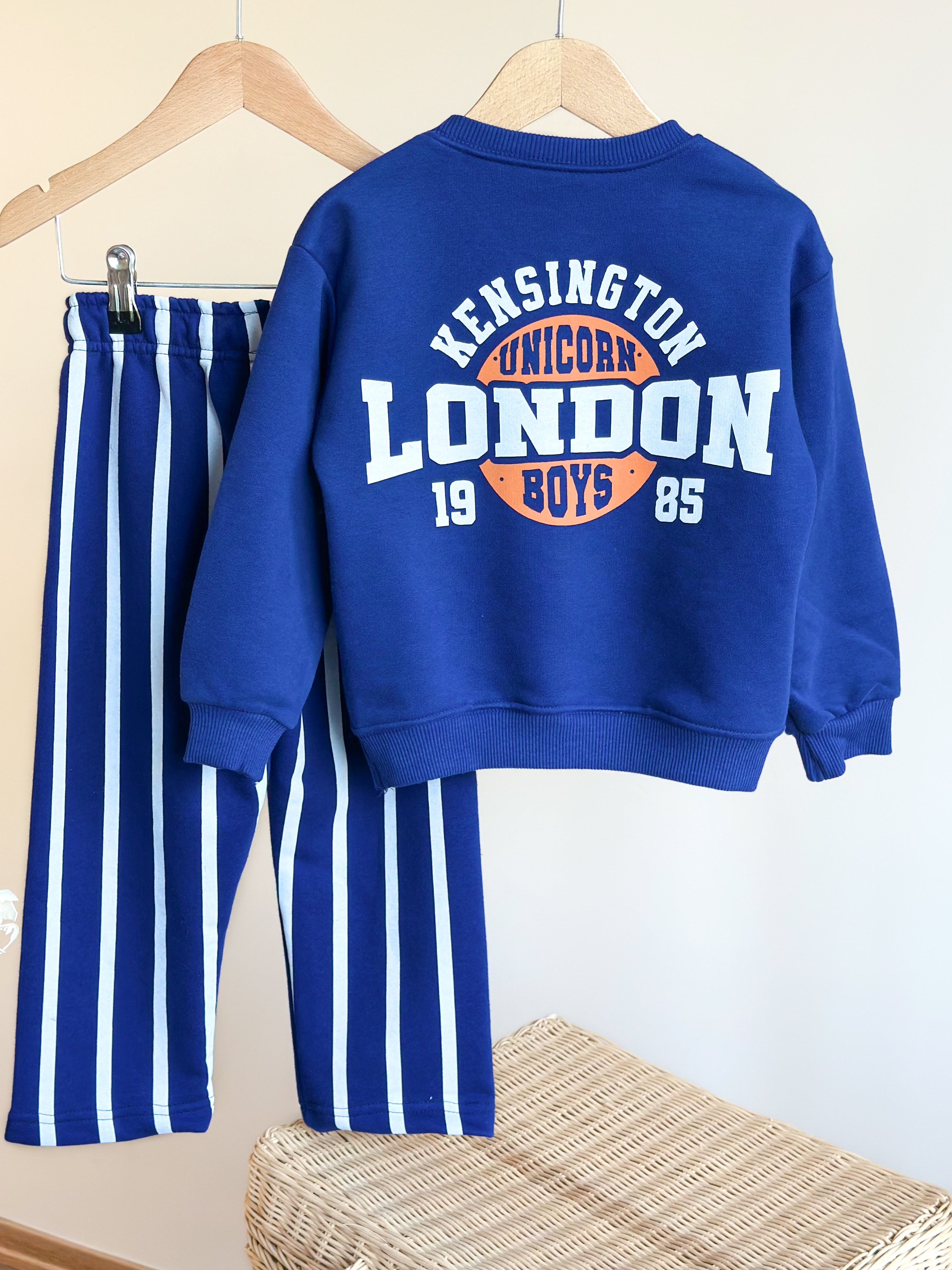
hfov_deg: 29.1
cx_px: 476
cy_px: 633
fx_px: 1834
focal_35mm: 50
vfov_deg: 38.2
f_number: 1.8
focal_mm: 6.86
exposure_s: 1/80
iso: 125
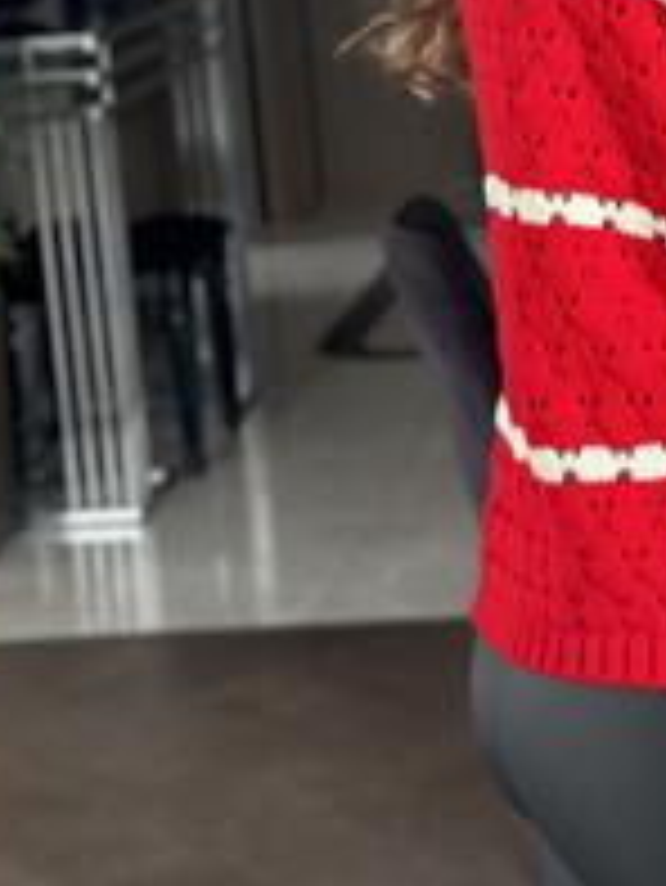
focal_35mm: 123
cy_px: 13
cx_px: 720
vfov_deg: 15.7
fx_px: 3152
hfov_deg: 11.9
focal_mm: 6.86
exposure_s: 1/60
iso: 125
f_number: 1.78
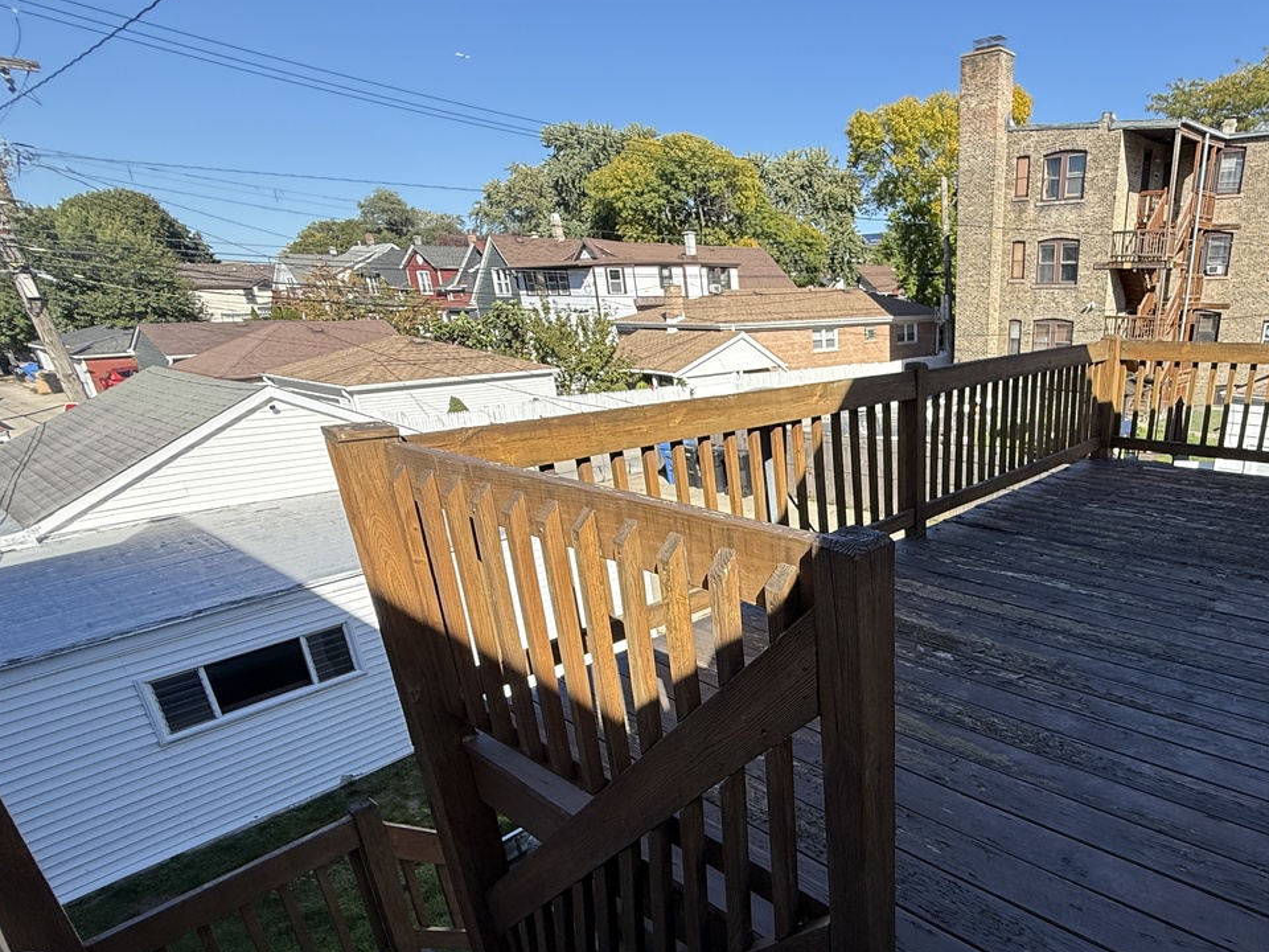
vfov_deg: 62.5
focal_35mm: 21
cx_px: 899
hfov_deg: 75.1
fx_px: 770
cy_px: 600
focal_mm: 2.22
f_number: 2.2
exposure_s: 1/970
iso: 64
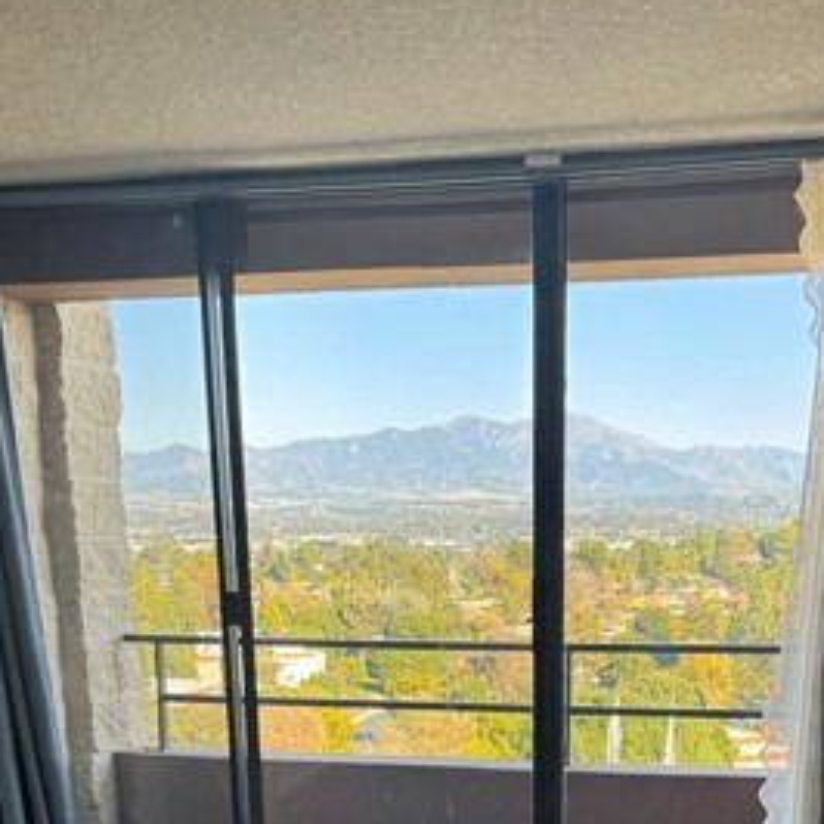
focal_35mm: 51
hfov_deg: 33.3
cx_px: 496
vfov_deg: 30.6
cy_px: 852
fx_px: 1373
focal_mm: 6.76
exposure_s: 1/120
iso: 125
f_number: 1.78
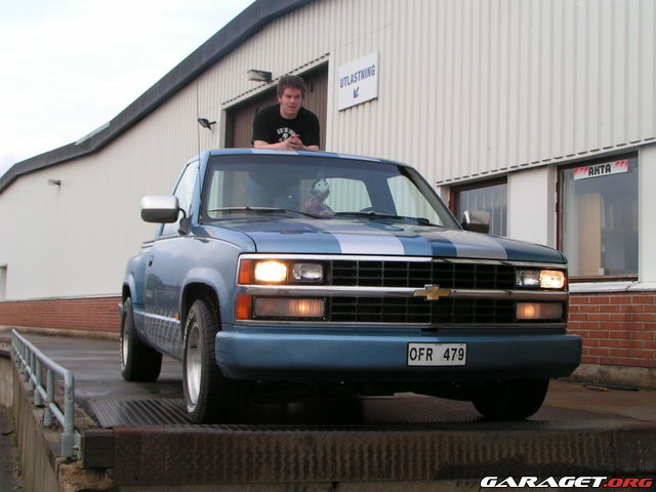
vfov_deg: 28.0
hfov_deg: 36.8
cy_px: 246
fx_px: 985
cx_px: 328
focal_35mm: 52
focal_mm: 8
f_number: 5
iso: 50
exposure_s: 1/80
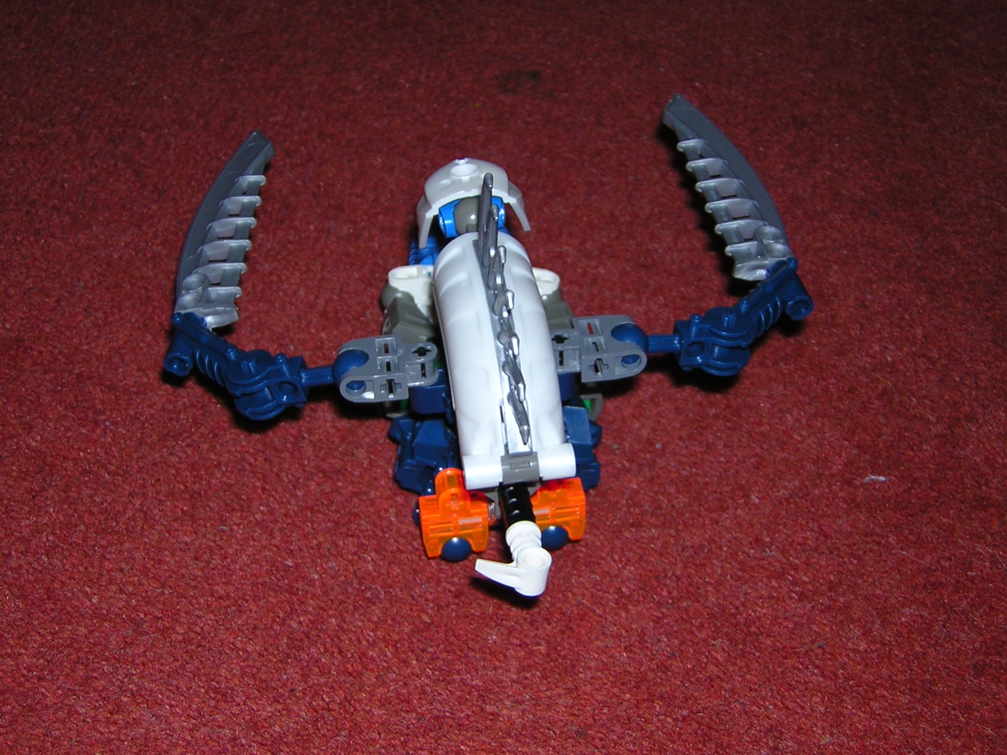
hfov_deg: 29.4
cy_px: 378
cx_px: 504
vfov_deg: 22.3
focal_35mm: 66
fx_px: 1920
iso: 100
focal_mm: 8.6
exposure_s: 1/60.1
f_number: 3.5
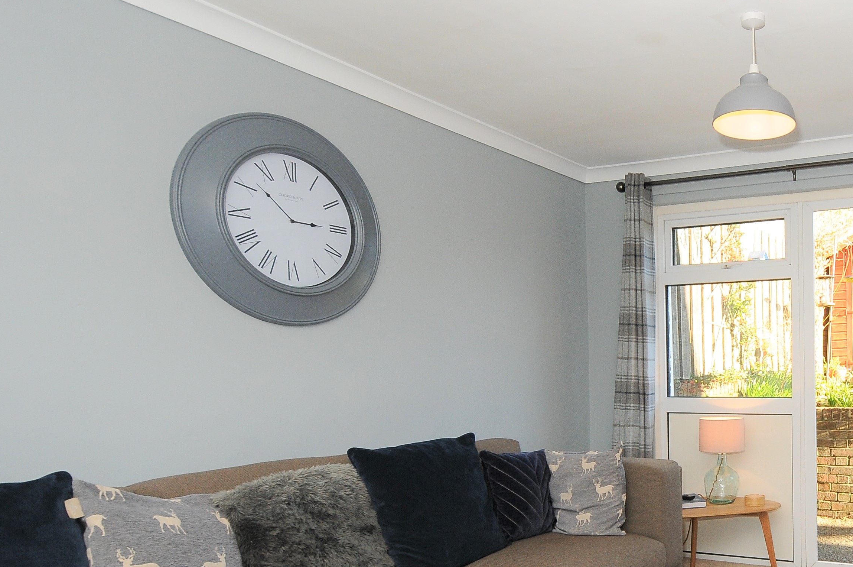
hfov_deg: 56.7
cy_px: 361
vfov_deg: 45.8
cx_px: 765
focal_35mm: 28
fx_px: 663
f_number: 7.1
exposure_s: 1/60
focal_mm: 10
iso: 400
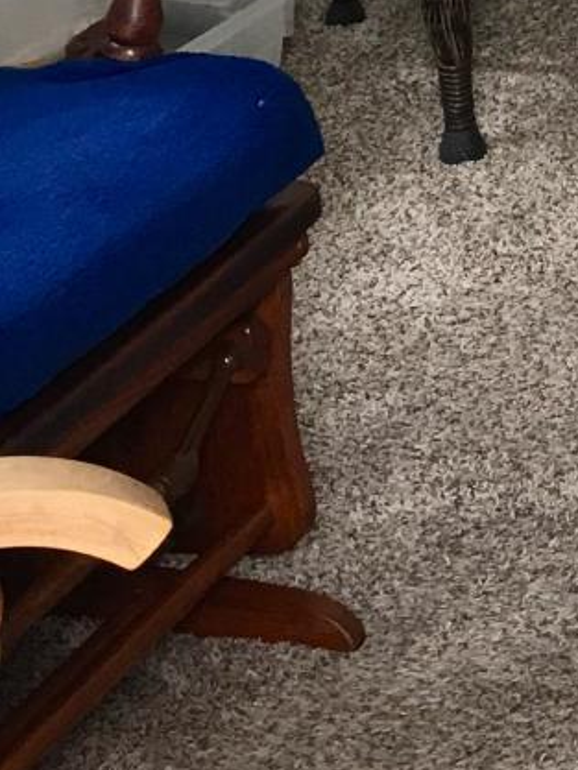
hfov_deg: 9.5
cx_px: 1383
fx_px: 3093
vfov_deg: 13.3
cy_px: -414
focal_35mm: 139
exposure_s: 1/40
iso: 25
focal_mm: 4.15
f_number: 2.2
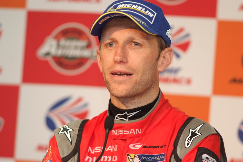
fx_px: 1822
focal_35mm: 270
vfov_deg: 5.1
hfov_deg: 7.6
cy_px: 81
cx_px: 122
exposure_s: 1/250
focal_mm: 180
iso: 800
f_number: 2.8
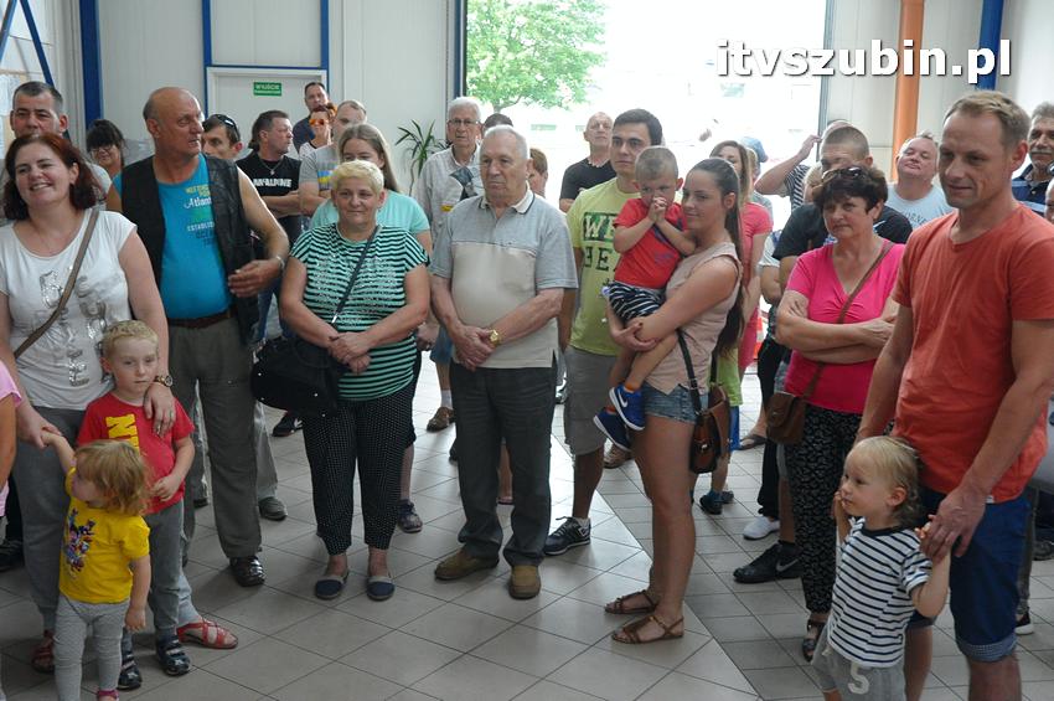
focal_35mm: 40
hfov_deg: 48.0
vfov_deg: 32.9
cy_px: 350
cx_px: 527
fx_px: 1185
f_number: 7.1
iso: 1600
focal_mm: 27
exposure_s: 1/125
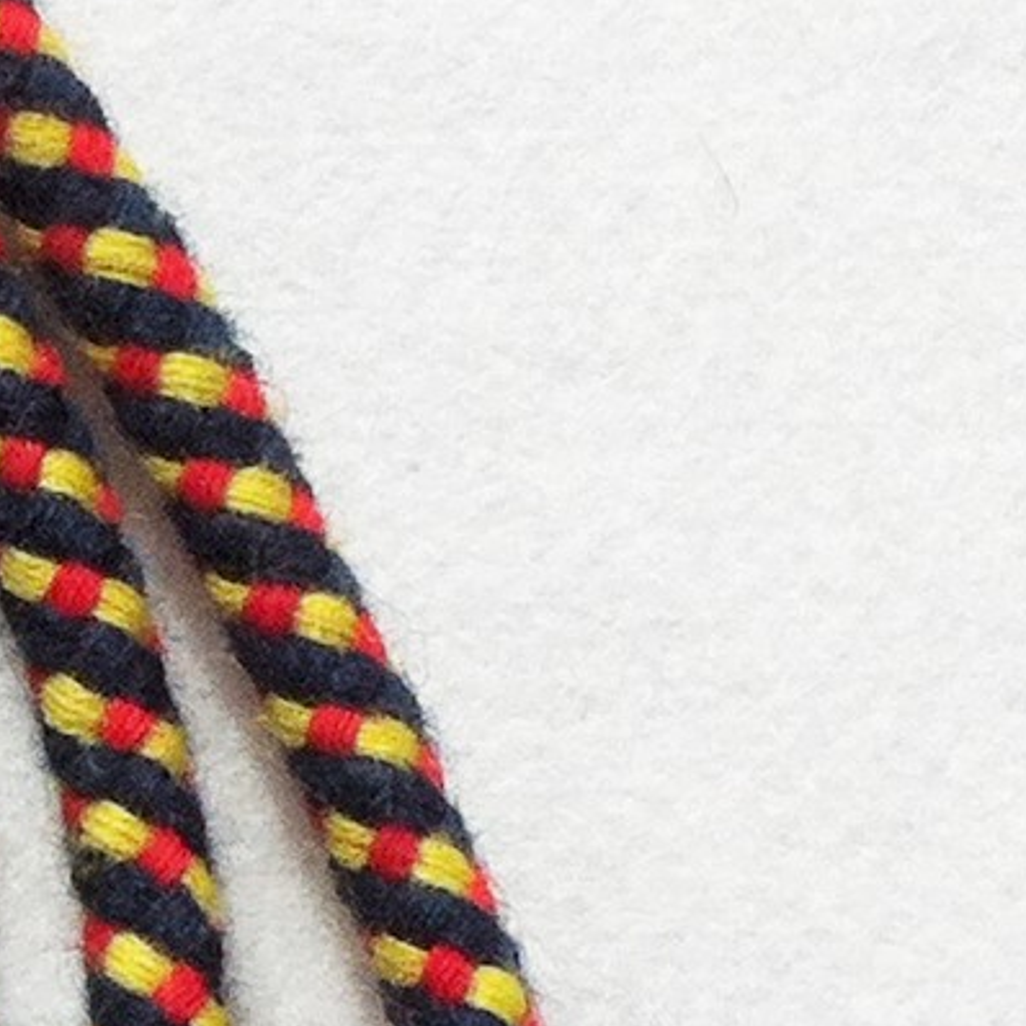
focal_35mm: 201
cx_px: -567
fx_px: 6740
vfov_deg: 8.6
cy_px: 1317
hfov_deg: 8.5
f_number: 2.8
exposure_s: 1/914
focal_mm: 3.85
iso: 80
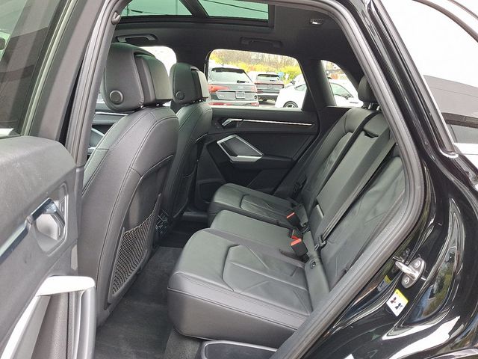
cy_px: 180
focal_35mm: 25
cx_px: 239
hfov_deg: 69.4
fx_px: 345
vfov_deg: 54.9
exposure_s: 1/100
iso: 113
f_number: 1.8
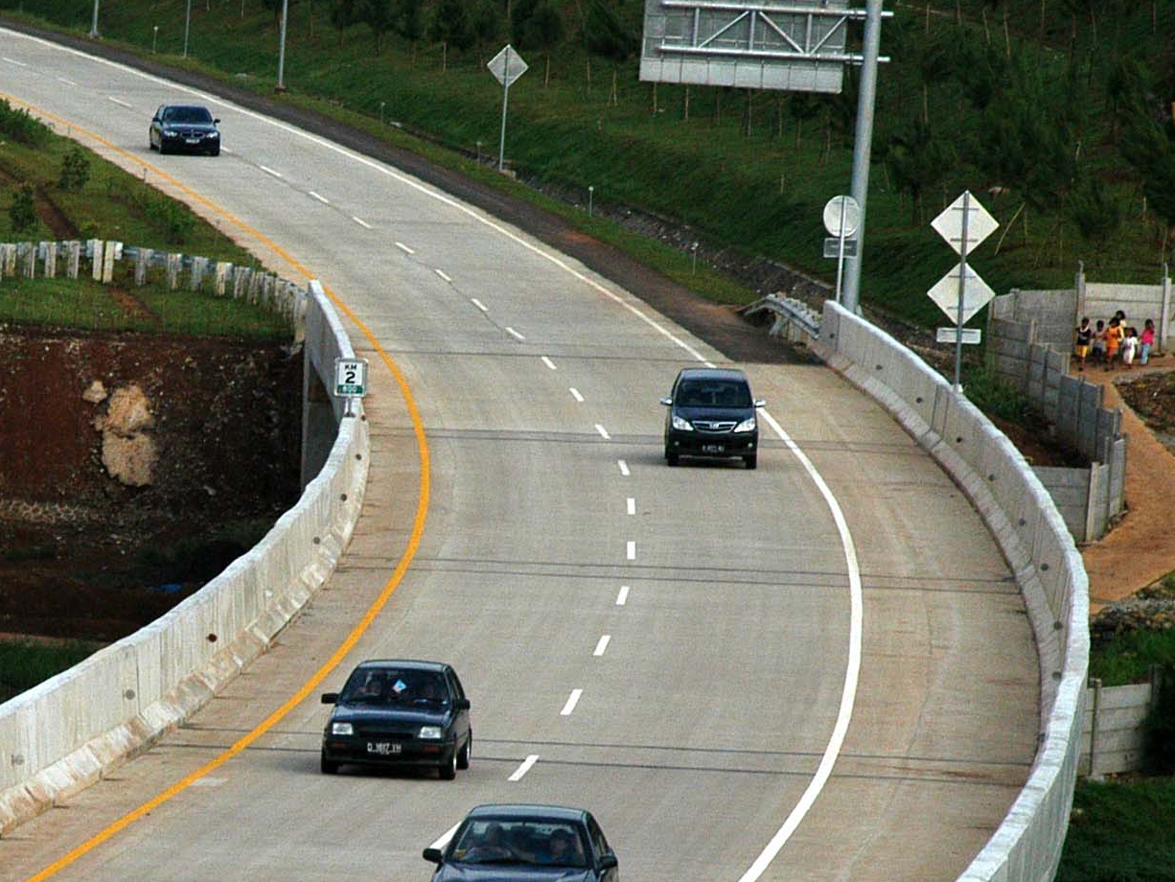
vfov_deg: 4.0
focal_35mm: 371
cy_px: 601
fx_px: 12602
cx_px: 44
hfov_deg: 5.3
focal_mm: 105
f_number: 8
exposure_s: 1/1000
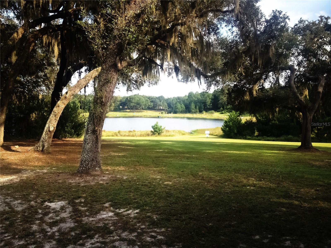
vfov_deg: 40.7
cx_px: 166
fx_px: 335
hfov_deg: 52.6
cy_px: 124
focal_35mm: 35
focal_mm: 4.28
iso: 50
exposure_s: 1/431
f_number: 2.4
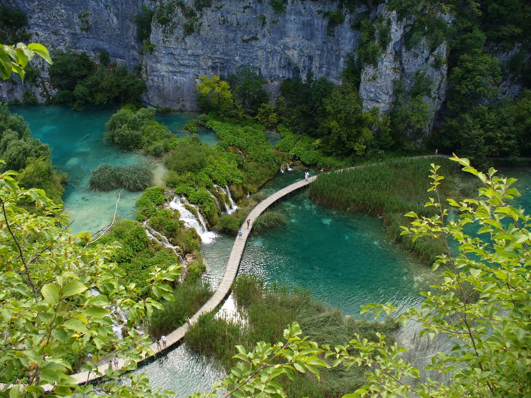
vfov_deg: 38.7
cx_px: 266
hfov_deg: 50.1
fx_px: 568
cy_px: 199
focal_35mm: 37
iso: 80
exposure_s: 1/200
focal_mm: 6.1
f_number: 2.8
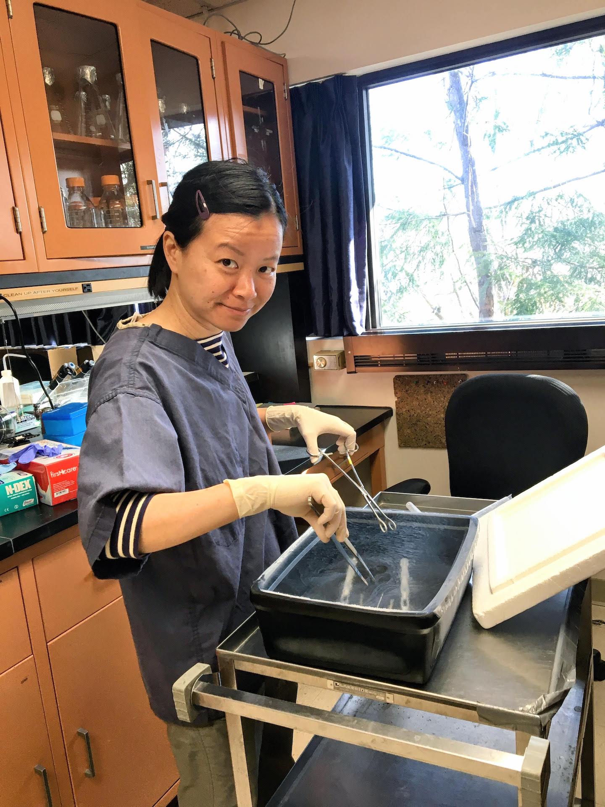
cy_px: 404
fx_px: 676
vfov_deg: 61.7
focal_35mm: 29
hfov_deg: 48.2
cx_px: 302
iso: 25
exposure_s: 1/30
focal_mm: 4.15
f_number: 2.2
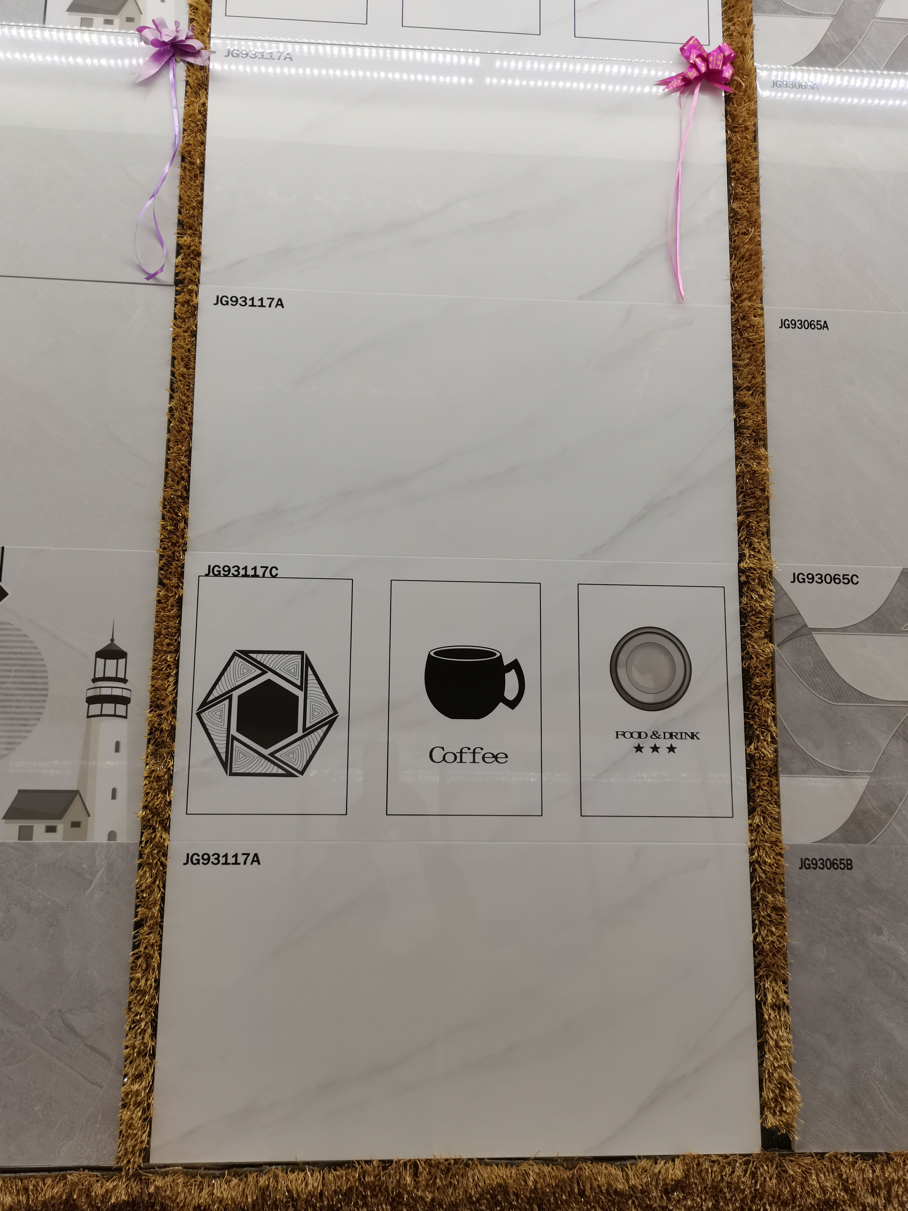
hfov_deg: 51.4
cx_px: 453
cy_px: 605
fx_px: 944
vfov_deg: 65.3
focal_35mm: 27
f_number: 1.8
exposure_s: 1/100
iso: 80
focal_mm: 5.58
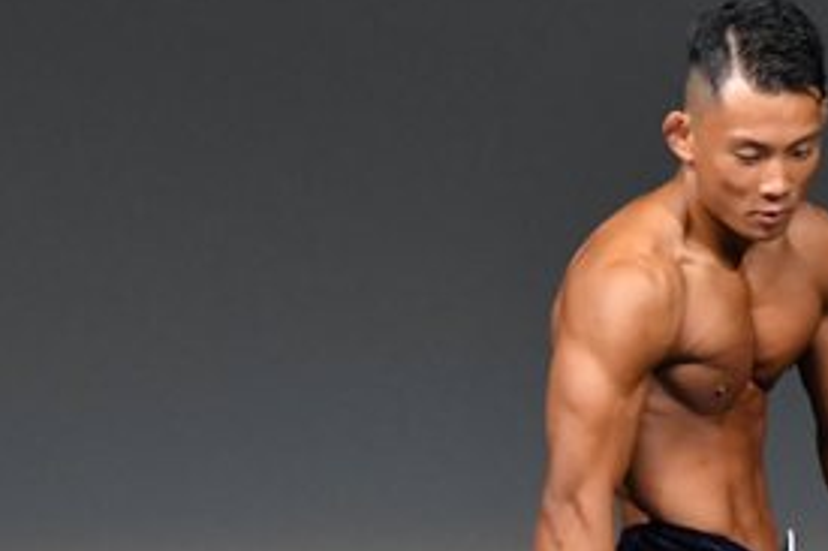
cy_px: 563
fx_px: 29191
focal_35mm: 1270
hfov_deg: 1.6
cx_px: 528
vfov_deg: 1.1
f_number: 5.6
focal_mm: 300
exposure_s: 1/400
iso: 4000
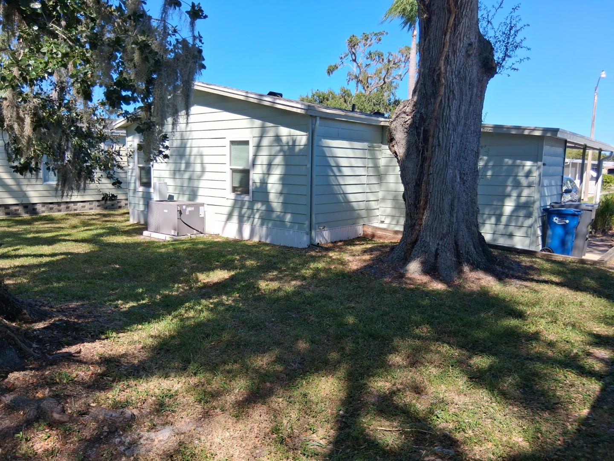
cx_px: 307
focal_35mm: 26
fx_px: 461
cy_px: 230
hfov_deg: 67.3
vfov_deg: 53.1
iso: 25
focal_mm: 3.98
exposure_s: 1/501
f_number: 1.8
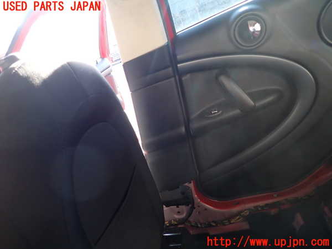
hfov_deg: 69.4
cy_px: 124
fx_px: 240
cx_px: 166
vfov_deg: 54.9
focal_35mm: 25
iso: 200
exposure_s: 1/60
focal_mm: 4.5
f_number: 2
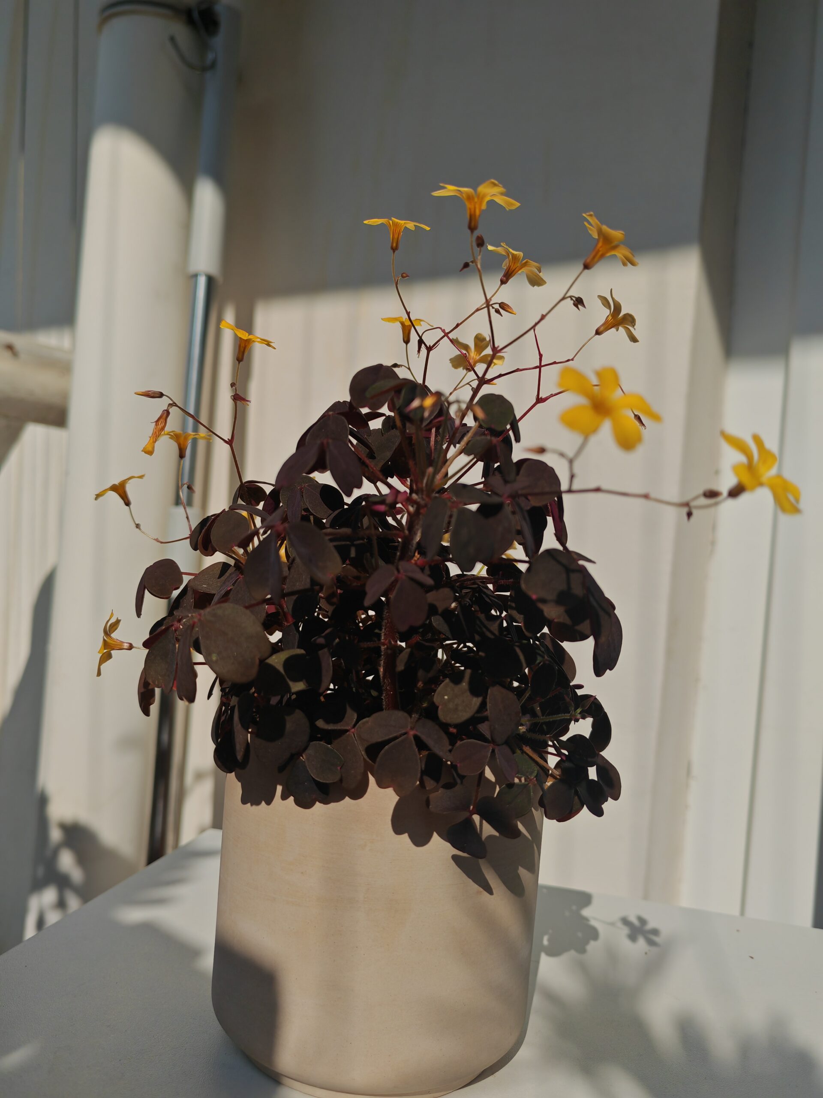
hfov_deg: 51.4
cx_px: 412
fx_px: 856
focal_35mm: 27
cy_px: 549
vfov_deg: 65.3
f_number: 1.9
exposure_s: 1/6100
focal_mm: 5.52
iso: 50
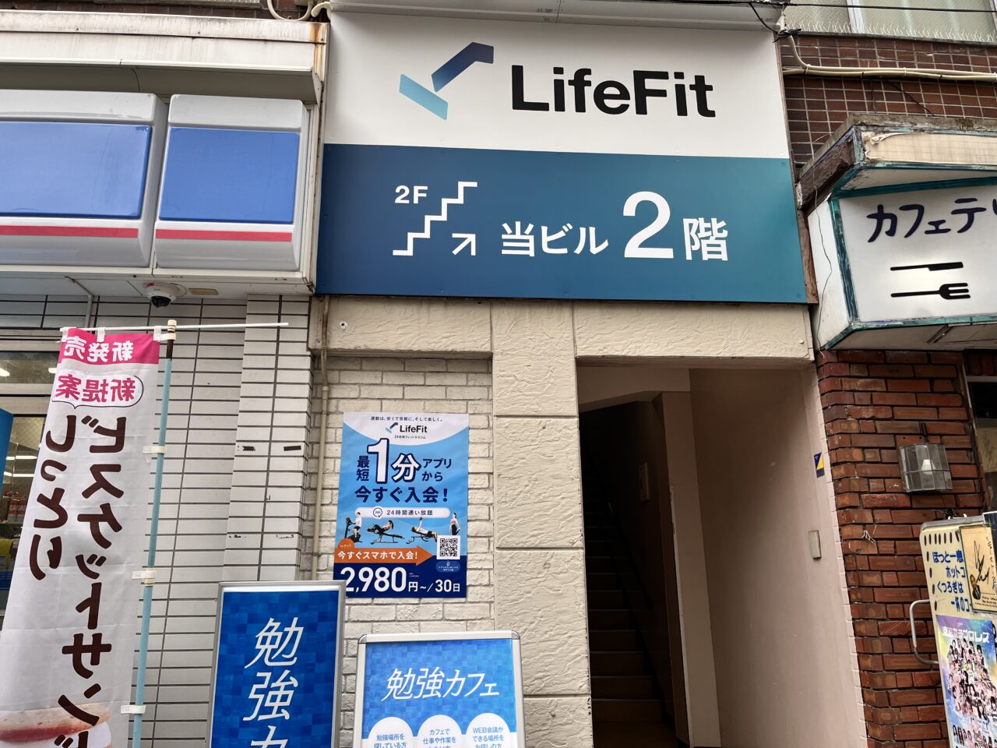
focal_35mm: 26
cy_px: 374
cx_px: 498
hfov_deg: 67.3
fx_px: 749
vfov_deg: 53.1
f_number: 1.6
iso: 50
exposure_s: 1/350
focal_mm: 5.1
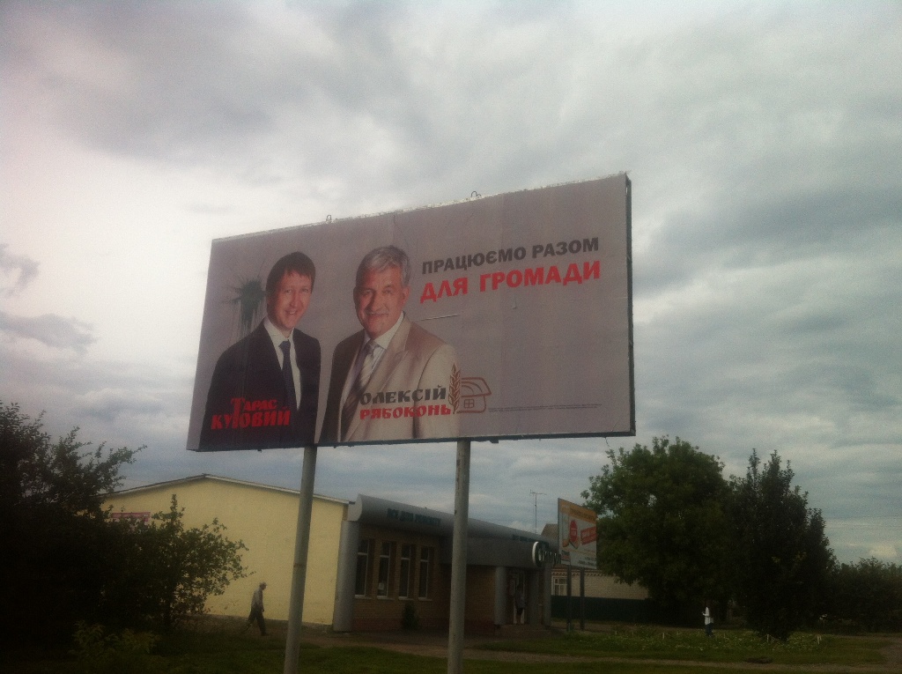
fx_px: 911
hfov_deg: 52.7
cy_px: 337
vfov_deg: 40.6
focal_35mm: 35
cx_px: 451
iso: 80
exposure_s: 1/1774
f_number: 2.8
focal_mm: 3.85
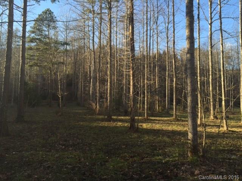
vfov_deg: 48.2
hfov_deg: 61.7
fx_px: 203
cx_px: 121
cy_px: 90
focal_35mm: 29
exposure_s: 1/460
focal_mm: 4.15
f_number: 2.2
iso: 32
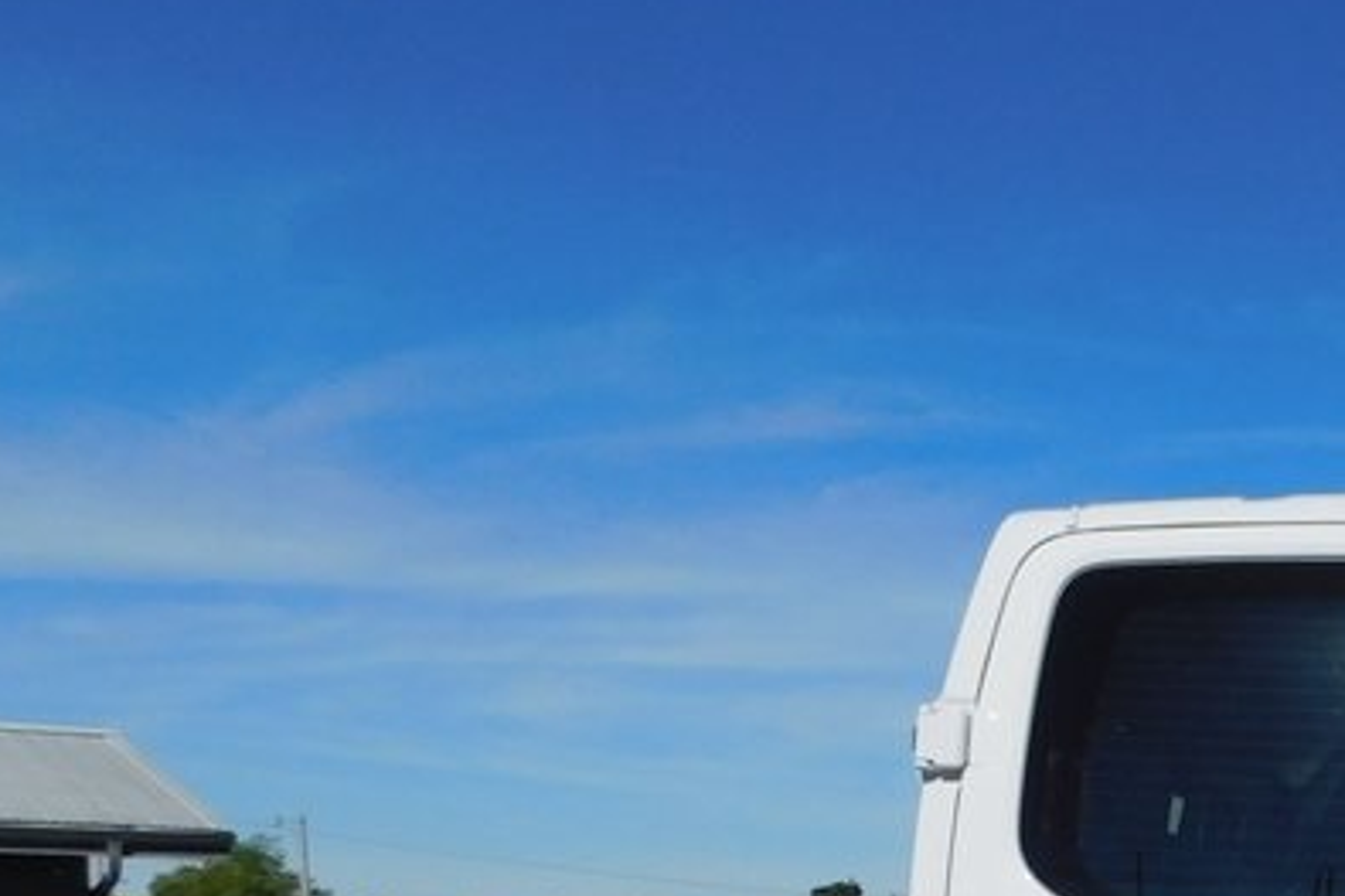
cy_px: 1042
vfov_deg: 20.6
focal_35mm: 62
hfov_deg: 27.9
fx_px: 2315
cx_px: 1655
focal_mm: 4
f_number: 6
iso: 125
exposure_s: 1/1250
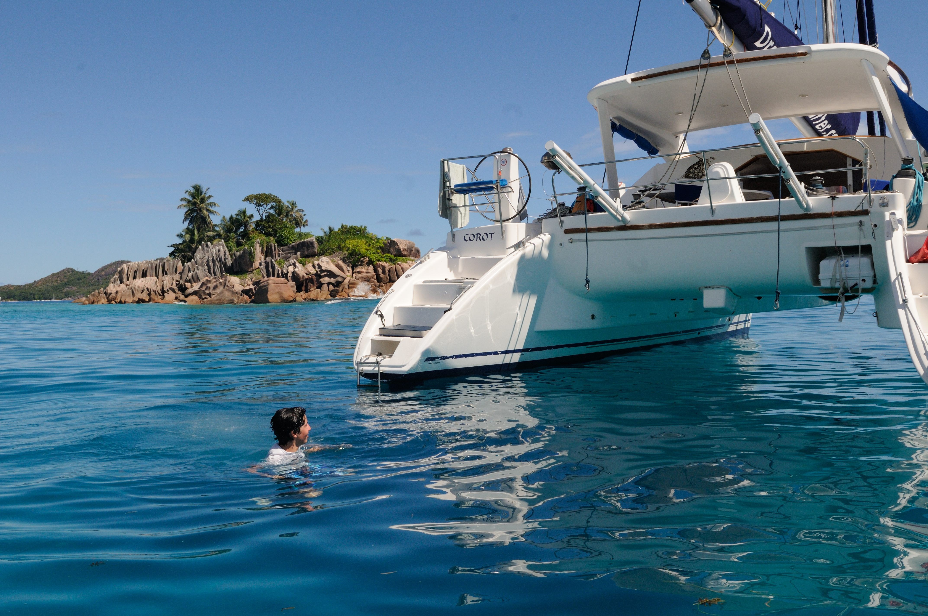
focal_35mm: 36
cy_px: 308
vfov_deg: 36.8
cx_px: 464
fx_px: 927
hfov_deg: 53.2
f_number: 13
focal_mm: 24
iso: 400
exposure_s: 1/640
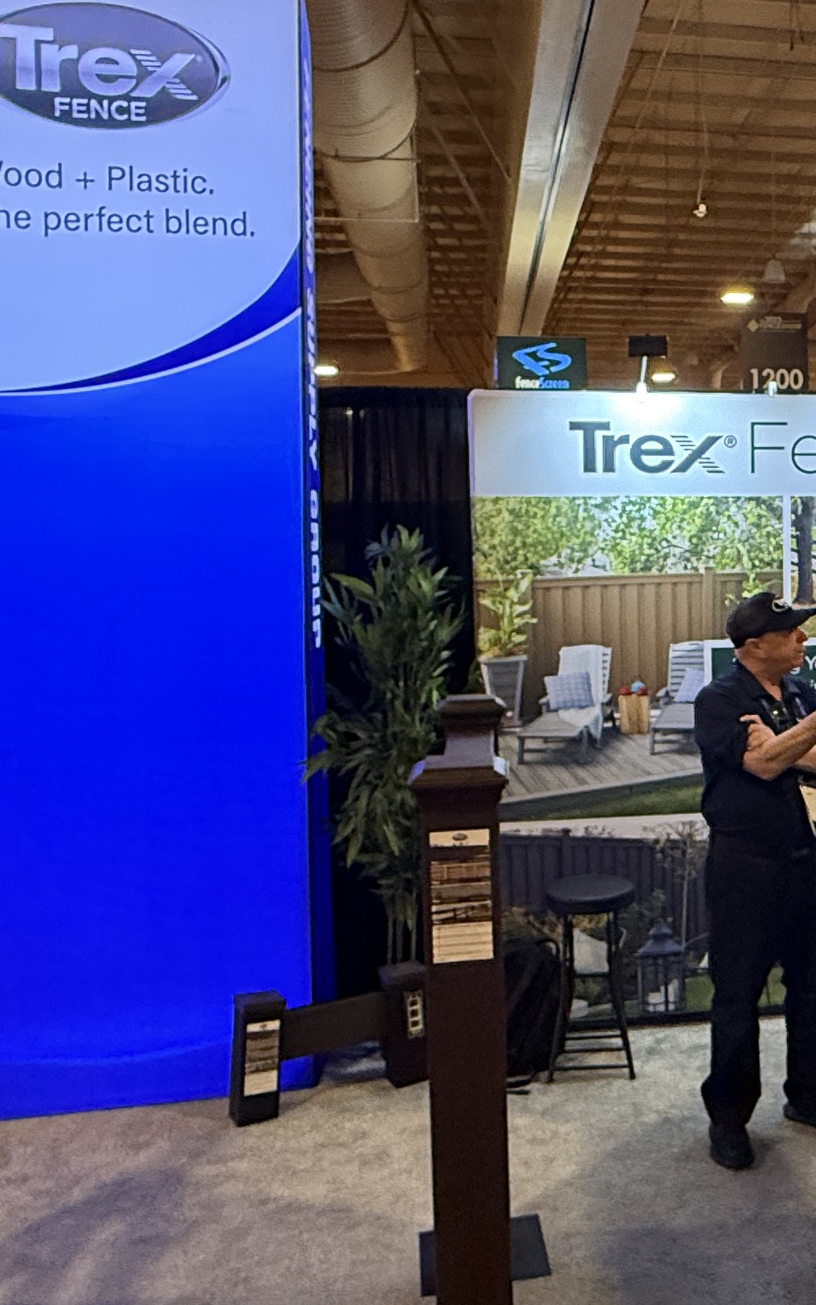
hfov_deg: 32.3
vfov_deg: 52.7
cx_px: 774
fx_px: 1316
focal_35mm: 37
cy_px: 600
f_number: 2.2
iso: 320
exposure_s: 1/60
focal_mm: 2.22
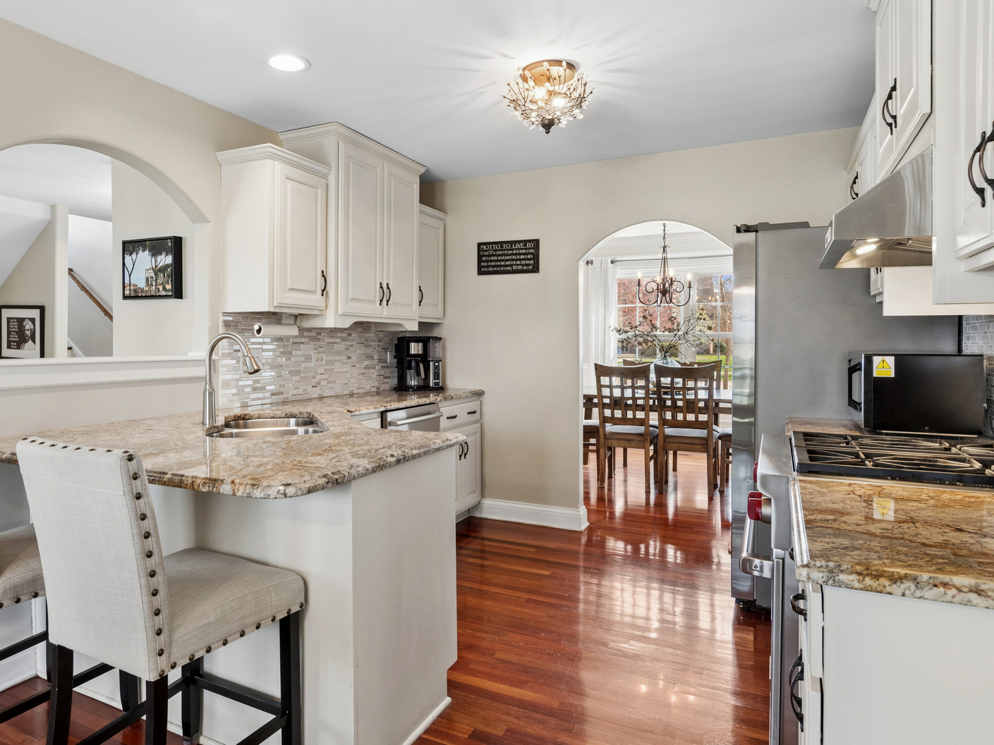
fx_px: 619
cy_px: 376
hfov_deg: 77.3
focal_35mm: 22
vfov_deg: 62.1
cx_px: 445
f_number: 8
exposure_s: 1/10
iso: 320
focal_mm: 13
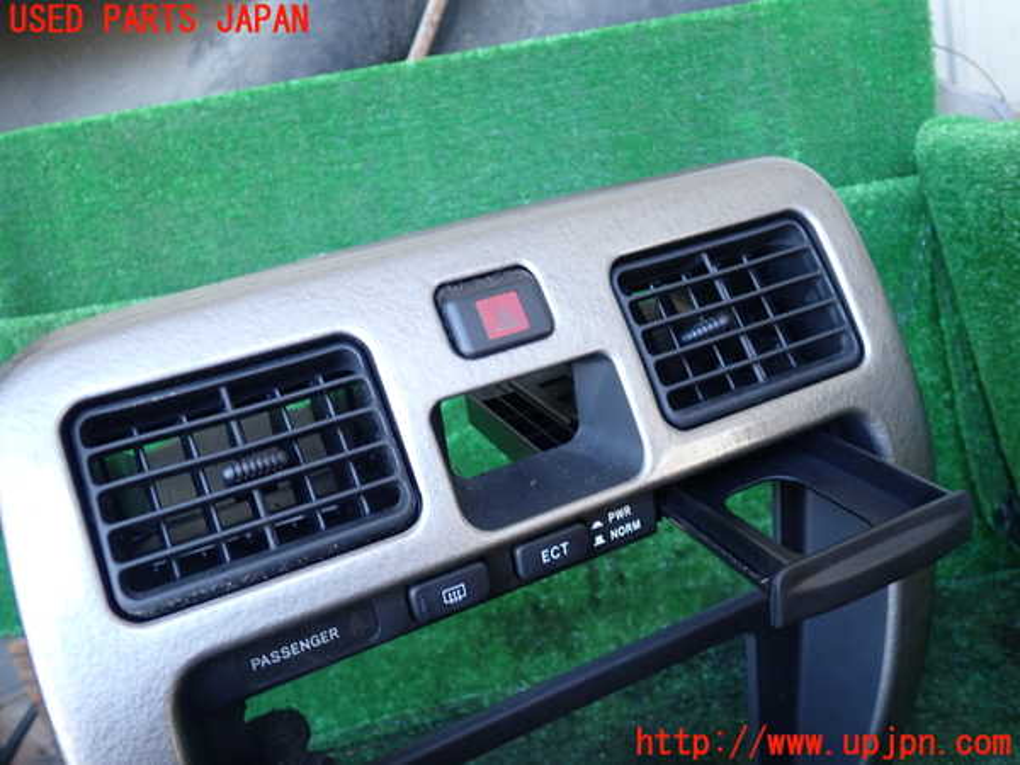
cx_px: 510
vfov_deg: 46.8
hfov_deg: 60.0
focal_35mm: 30
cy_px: 382
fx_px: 884
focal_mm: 5.4
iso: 200
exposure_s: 1/30
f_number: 2.3
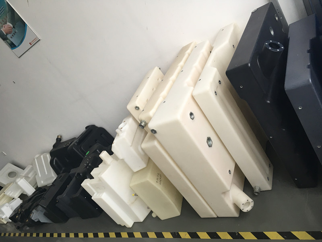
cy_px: 121
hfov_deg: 61.7
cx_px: 161
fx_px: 270
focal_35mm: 29
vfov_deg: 48.2
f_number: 2.2
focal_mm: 4.15
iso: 25
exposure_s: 1/33
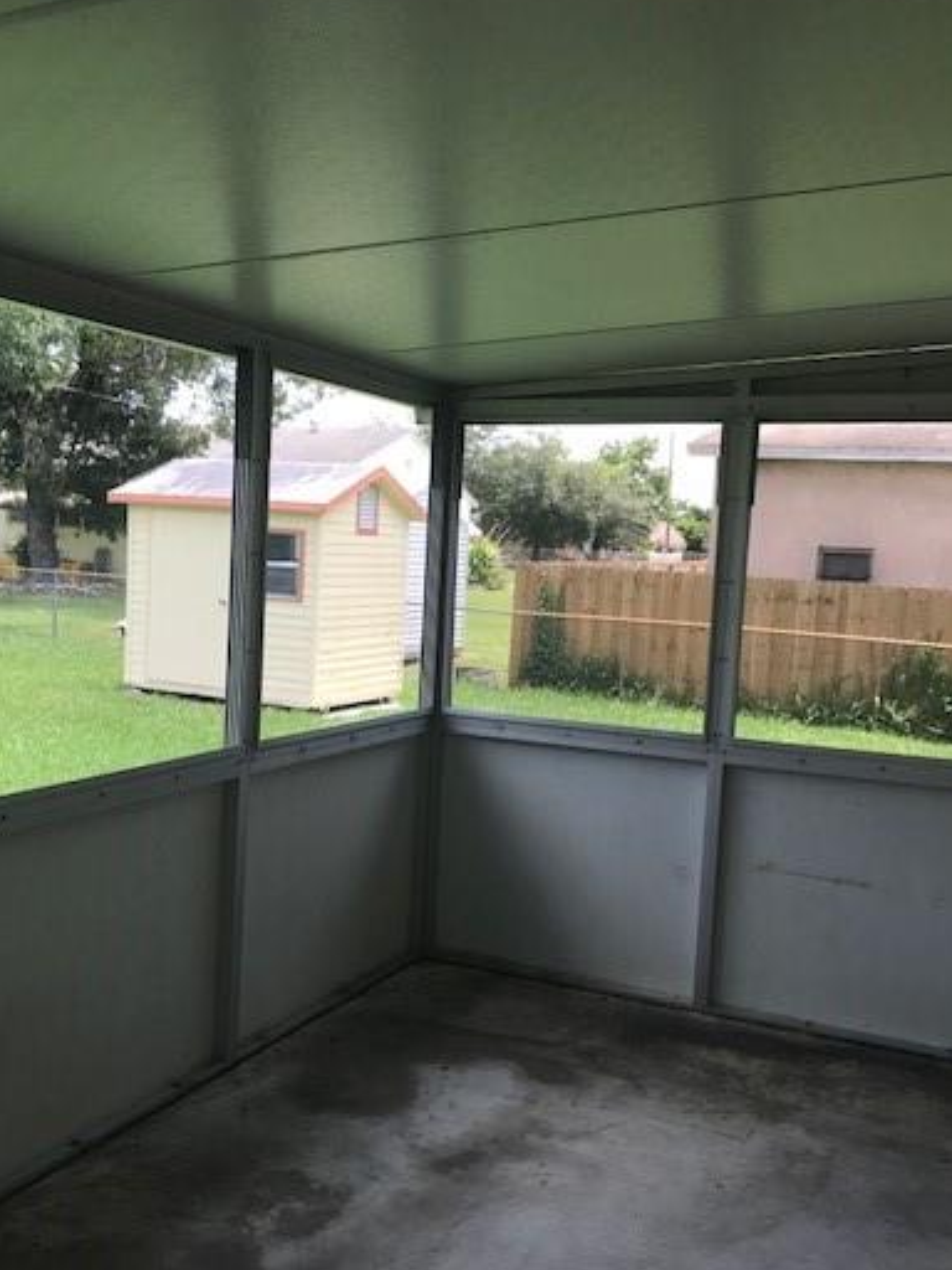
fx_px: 1283
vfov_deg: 52.6
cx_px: 429
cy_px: 677
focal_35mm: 35
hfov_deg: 40.7
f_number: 1.8
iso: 20
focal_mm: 3.99
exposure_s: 1/298
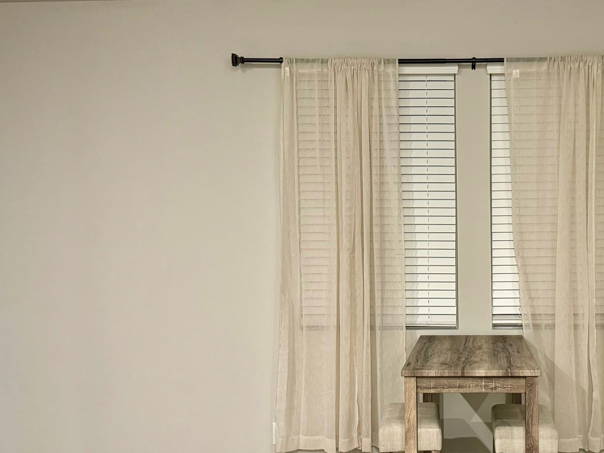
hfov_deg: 45.2
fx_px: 698
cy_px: 262
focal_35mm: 40
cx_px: 453
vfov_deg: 35.9
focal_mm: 6.76
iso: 500
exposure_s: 1/60
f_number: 1.78
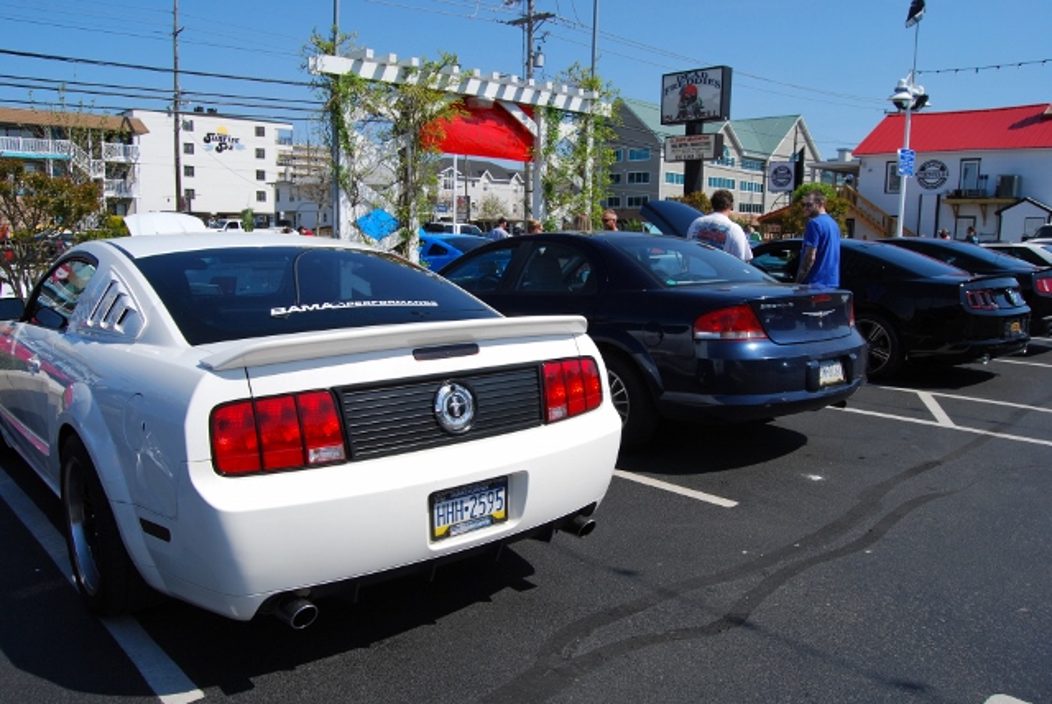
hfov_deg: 67.3
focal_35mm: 27
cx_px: 526
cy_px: 352
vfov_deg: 48.0
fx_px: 790
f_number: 10
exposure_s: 1/400
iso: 200
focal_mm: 18
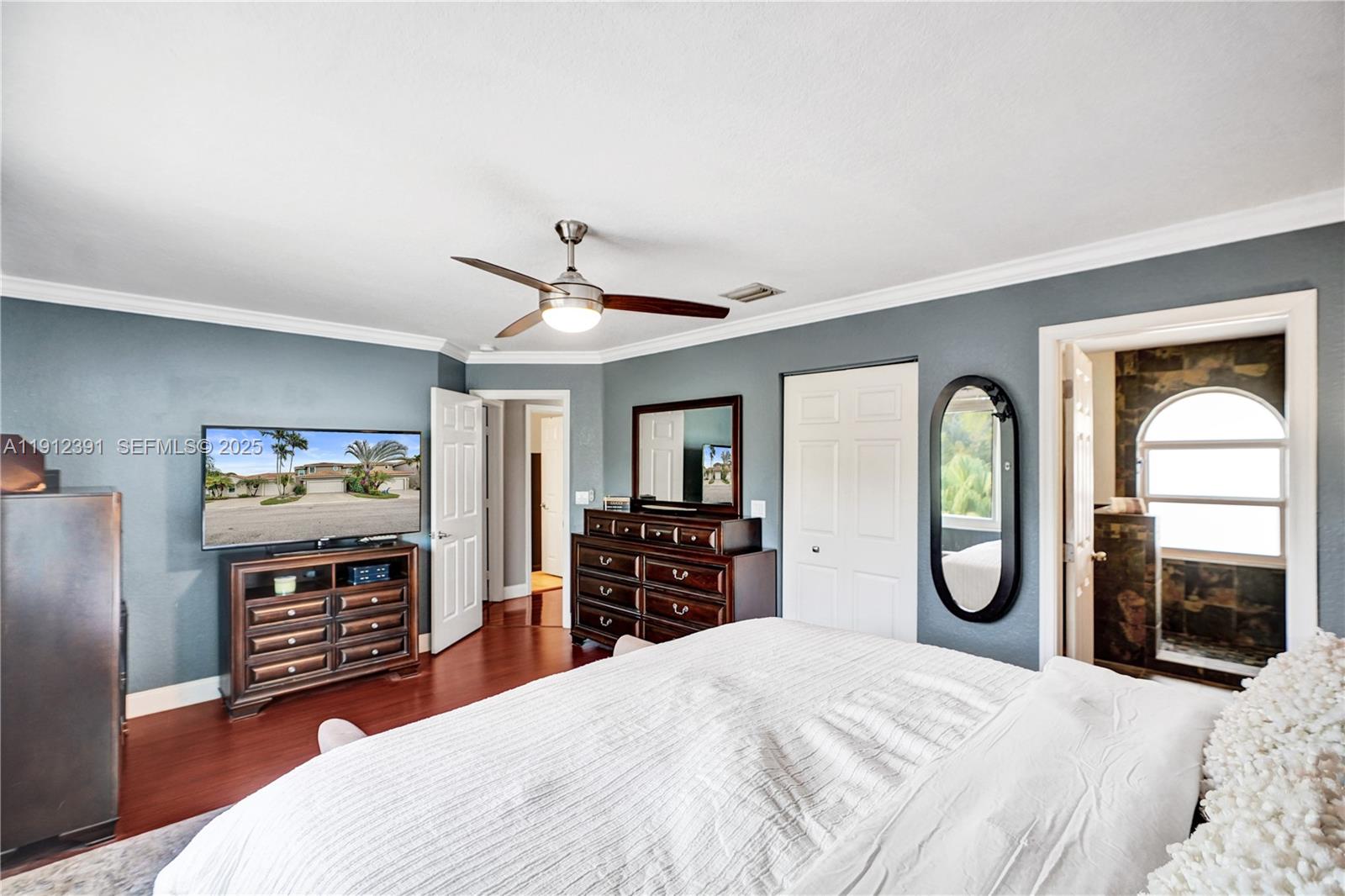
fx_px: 598
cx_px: 672
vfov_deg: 73.7
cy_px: 448
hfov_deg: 96.7
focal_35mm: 16
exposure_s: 1/100
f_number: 4
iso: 640
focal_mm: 16
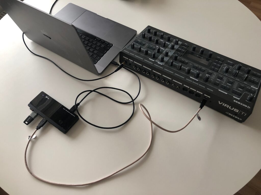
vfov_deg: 49.7
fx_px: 211
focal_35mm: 28
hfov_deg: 63.4
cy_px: 98
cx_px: 130
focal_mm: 3.99
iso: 25
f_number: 1.8
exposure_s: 1/40
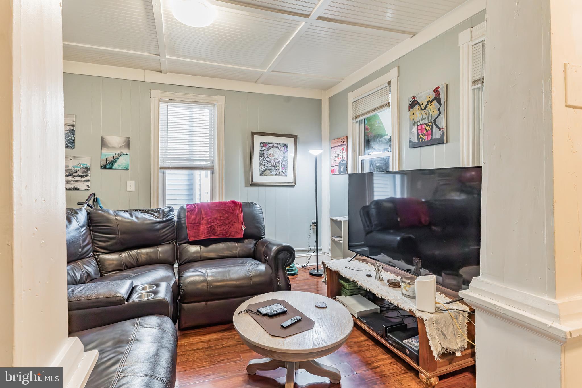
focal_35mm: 16
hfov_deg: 96.7
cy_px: 194
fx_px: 259
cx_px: 291
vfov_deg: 73.7
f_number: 11
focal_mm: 16
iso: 4000
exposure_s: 1/40
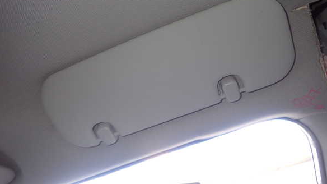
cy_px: 73
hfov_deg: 67.9
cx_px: 166
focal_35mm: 28
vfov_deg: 41.2
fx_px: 243
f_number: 2
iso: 160
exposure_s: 1/60
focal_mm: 4.5
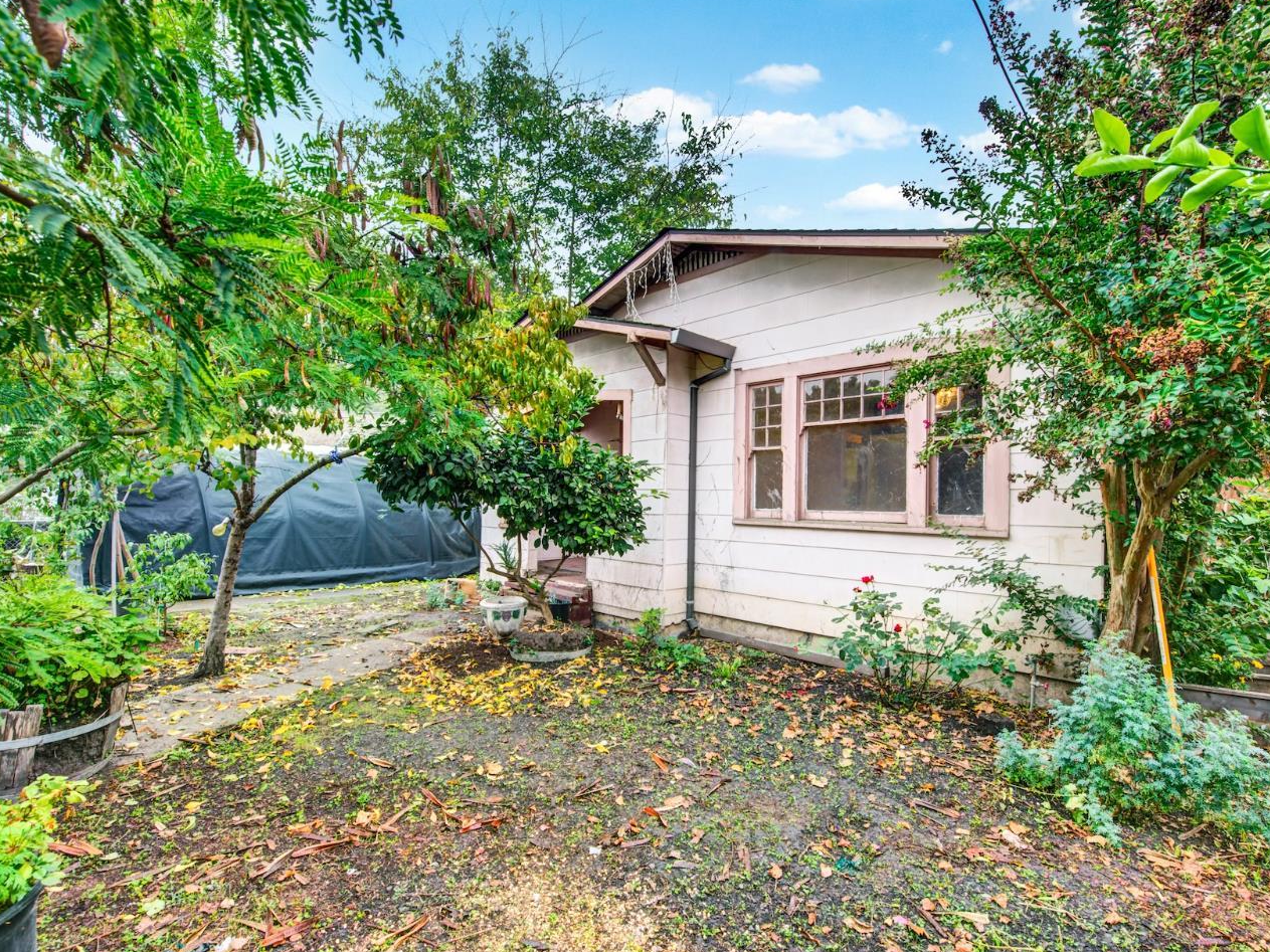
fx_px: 587
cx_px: 654
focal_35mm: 16
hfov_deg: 94.5
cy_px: 497
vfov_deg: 78.1
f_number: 14
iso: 100
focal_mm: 14
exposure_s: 1/10
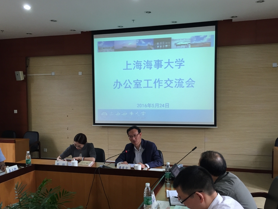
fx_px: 273
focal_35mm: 34
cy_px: 119
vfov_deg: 41.7
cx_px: 144
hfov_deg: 53.9
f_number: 2.2
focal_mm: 4.15
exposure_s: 1/33
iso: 100
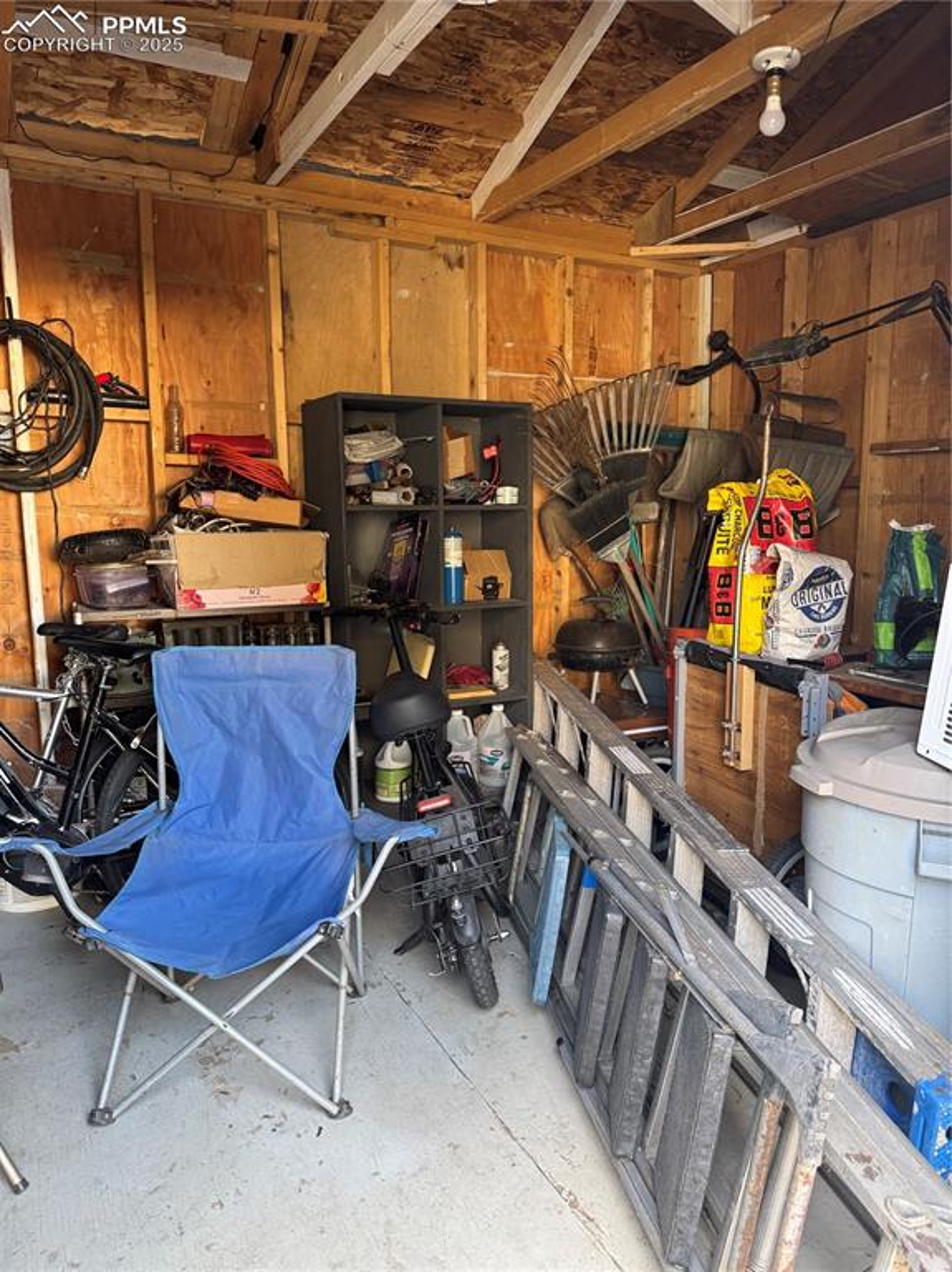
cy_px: 636
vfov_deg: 71.6
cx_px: 476
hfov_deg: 56.8
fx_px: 881
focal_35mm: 24
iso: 200
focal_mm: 6.76
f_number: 1.78
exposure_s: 1/62
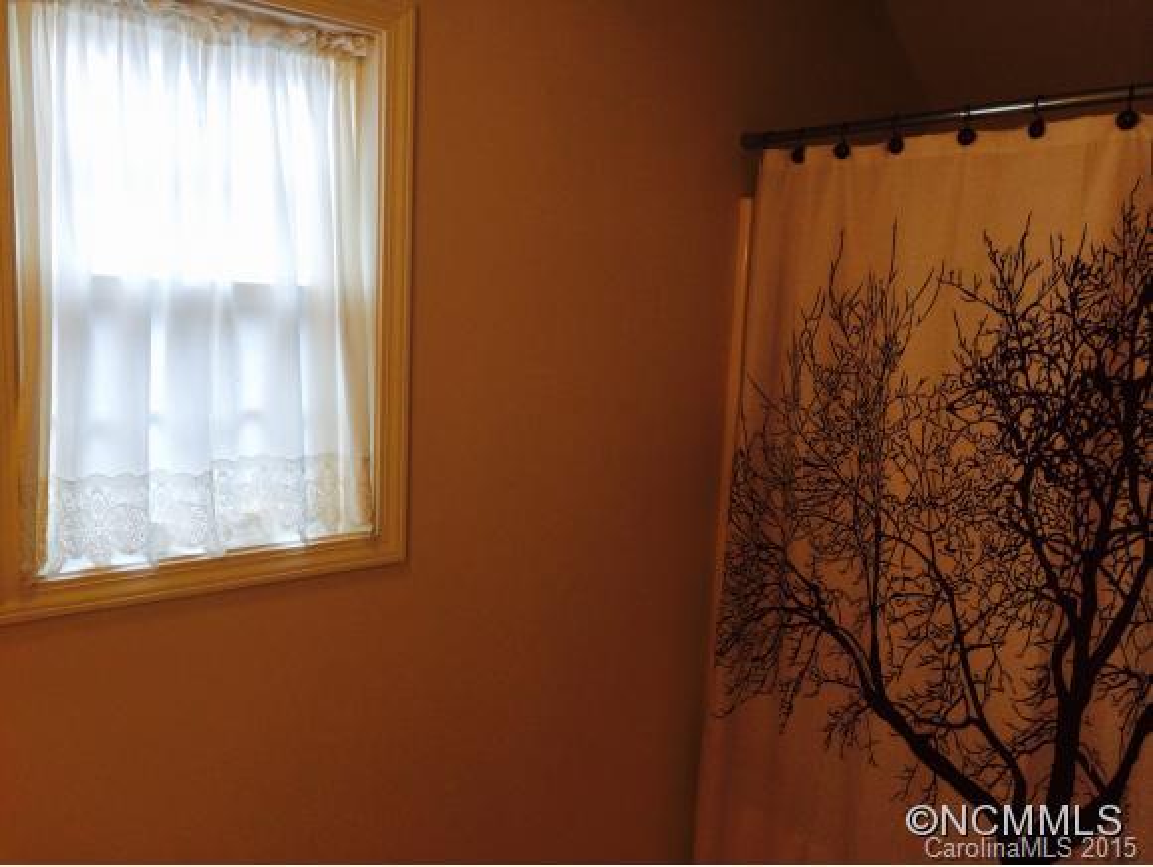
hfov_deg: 59.9
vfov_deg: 46.9
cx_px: 576
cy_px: 434
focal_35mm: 30
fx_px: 1000
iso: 64
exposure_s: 1/120
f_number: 2.2
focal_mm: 4.12
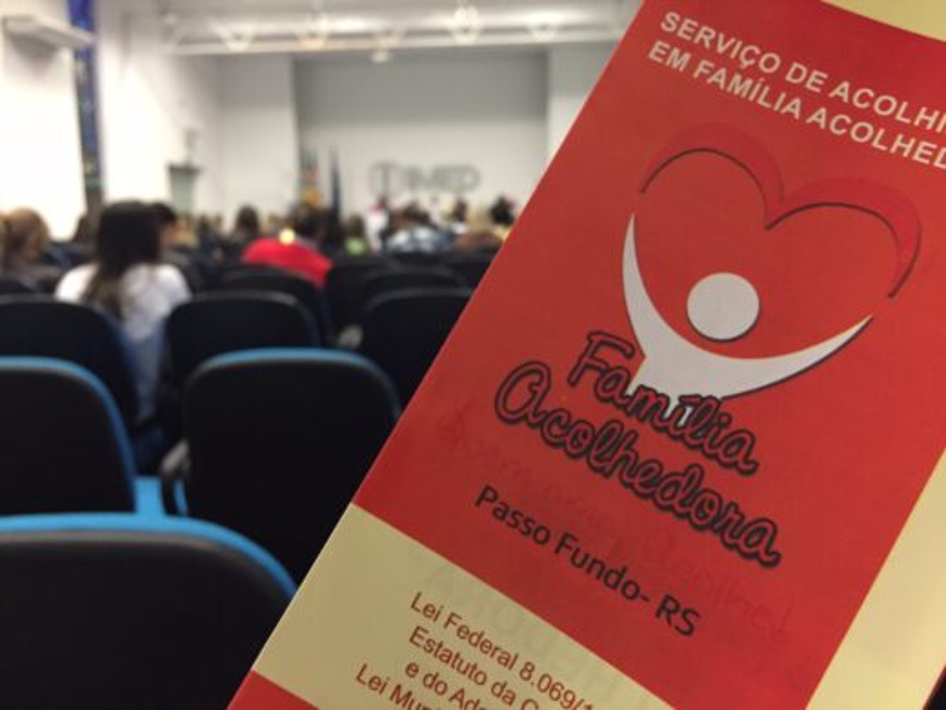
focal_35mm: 29
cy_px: 355
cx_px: 473
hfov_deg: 61.7
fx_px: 793
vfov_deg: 48.2
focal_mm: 4.15
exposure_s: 1/20
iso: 250
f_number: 2.2
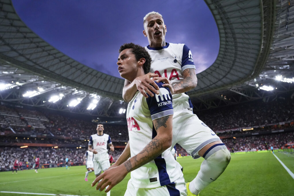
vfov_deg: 53.1
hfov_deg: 73.7
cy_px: 98
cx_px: 147
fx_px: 196
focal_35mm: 24
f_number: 4
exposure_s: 1/1600
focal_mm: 24
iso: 4000
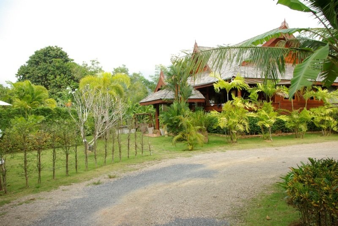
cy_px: 113
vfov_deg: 43.7
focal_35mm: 30
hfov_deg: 61.9
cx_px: 169
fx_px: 282
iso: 200
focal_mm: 20
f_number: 6.3
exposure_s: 1/100
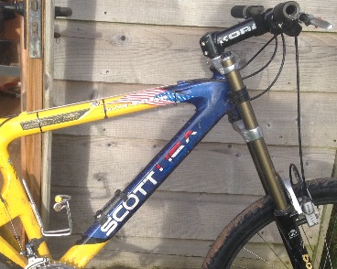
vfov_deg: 21.6
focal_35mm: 70
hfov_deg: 26.9
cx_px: 103
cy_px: 207
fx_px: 698
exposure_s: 1/616
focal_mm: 4.12
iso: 50
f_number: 2.4
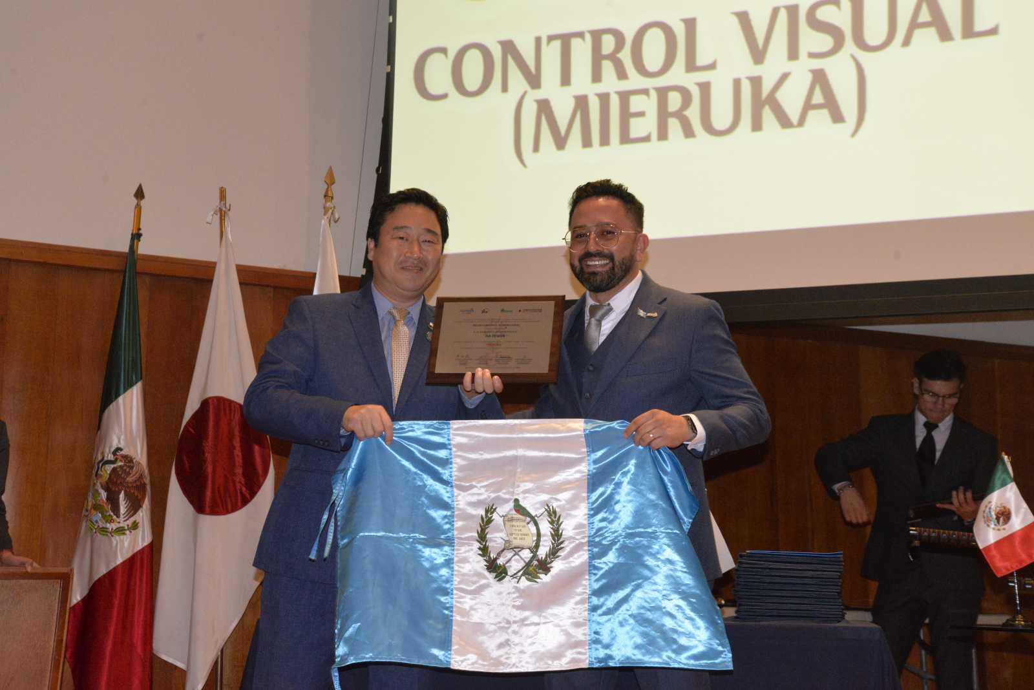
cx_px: 517
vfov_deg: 24.6
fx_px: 1580
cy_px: 345
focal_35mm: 55
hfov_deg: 36.2
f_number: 8
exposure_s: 1/60
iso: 6400
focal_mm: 55
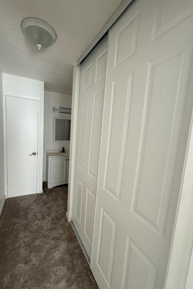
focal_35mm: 15
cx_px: 85
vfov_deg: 100.4
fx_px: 121
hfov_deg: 77.0
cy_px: 145
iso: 100
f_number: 2.2
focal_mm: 2.22
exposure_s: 1/99
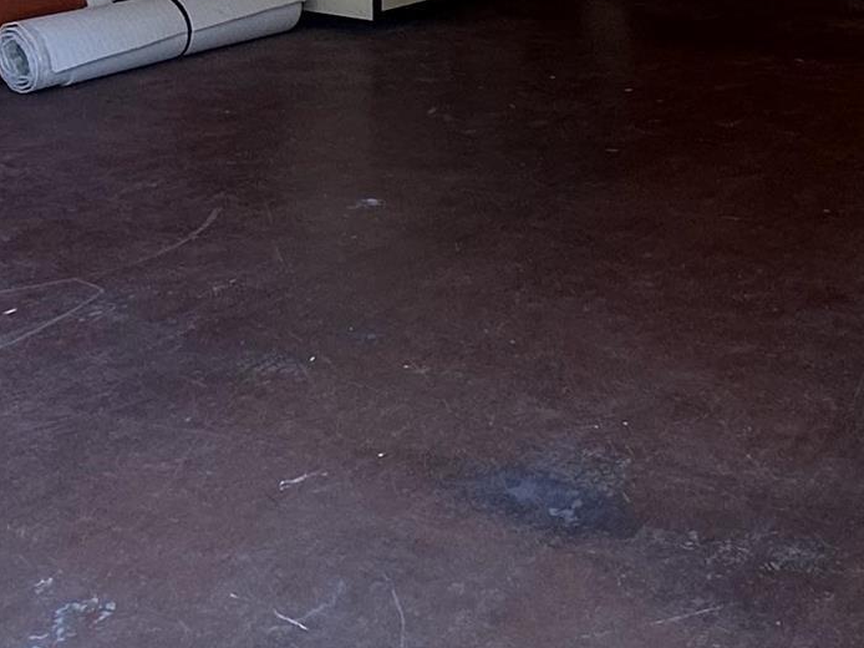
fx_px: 1547
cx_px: 595
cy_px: -20
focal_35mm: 62
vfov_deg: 22.6
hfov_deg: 30.9
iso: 125
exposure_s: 1/120
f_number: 2.2
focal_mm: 2.22
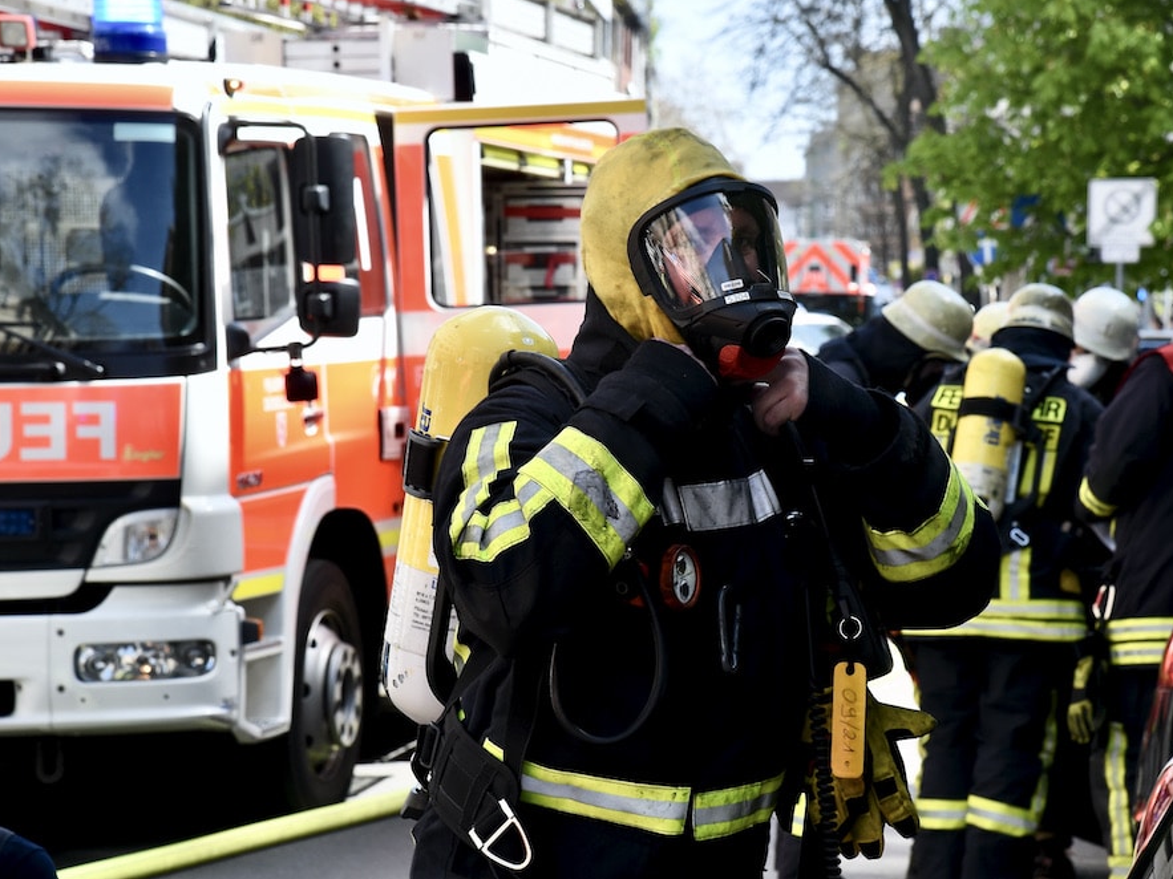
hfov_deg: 16.8
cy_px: 428
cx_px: 659
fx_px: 3964
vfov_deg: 12.7
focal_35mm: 117
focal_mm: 105
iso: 2000
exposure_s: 1/640
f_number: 13
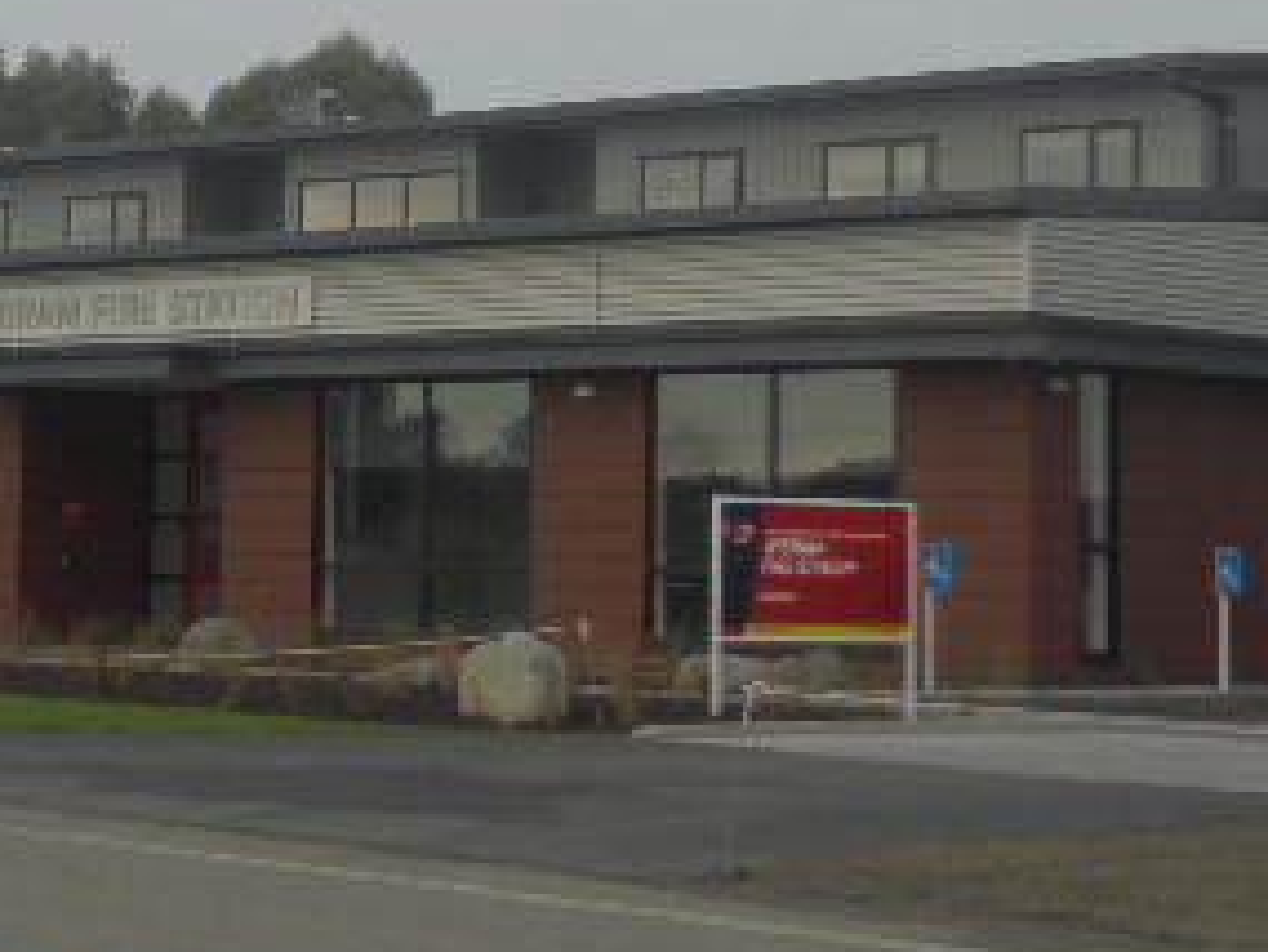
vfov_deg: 13.4
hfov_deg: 17.8
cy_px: 147
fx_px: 4031
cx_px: 347
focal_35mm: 110
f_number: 4.8
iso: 100
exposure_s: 1/400
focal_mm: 8.9
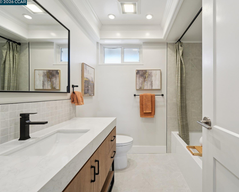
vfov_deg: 80.4
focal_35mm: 16
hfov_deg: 91.9
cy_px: 95
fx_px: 113
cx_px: 144
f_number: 8
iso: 640
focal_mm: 14
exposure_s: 1/30
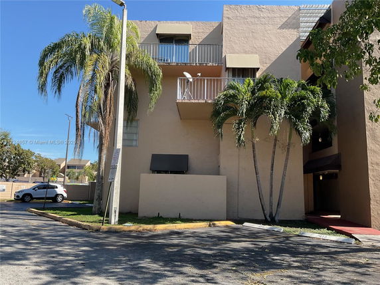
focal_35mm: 29
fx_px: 318
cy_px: 142
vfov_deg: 48.2
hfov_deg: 61.7
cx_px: 190
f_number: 1.8
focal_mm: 3
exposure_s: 1/855
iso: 16
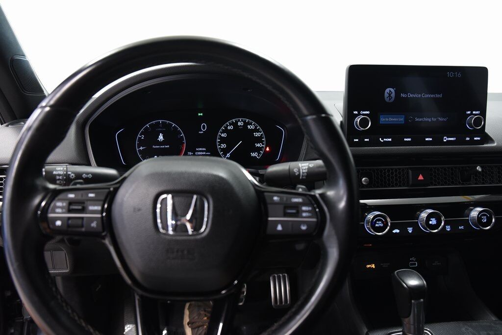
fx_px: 363
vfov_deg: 49.6
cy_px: 168
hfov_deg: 69.4
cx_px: 251
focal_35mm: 26
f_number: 4
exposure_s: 1/20
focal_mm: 26
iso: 1600
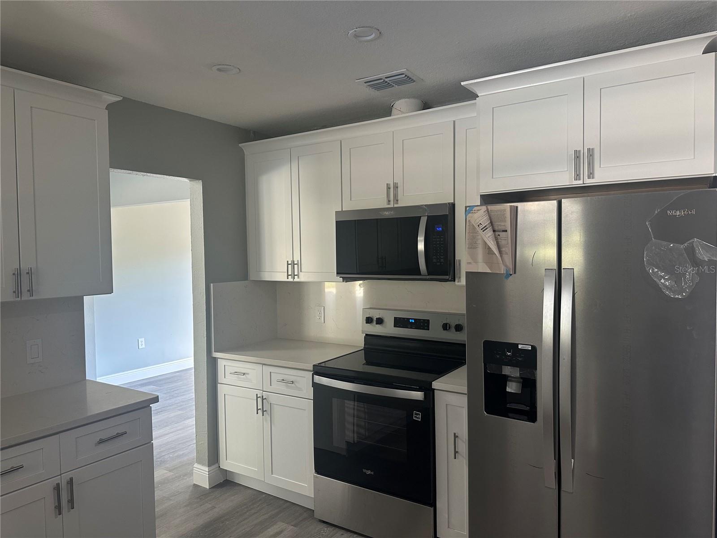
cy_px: 269
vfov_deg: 56.8
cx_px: 358
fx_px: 497
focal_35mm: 24
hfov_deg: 71.6
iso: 200
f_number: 1.78
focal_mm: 6.86
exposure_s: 1/60
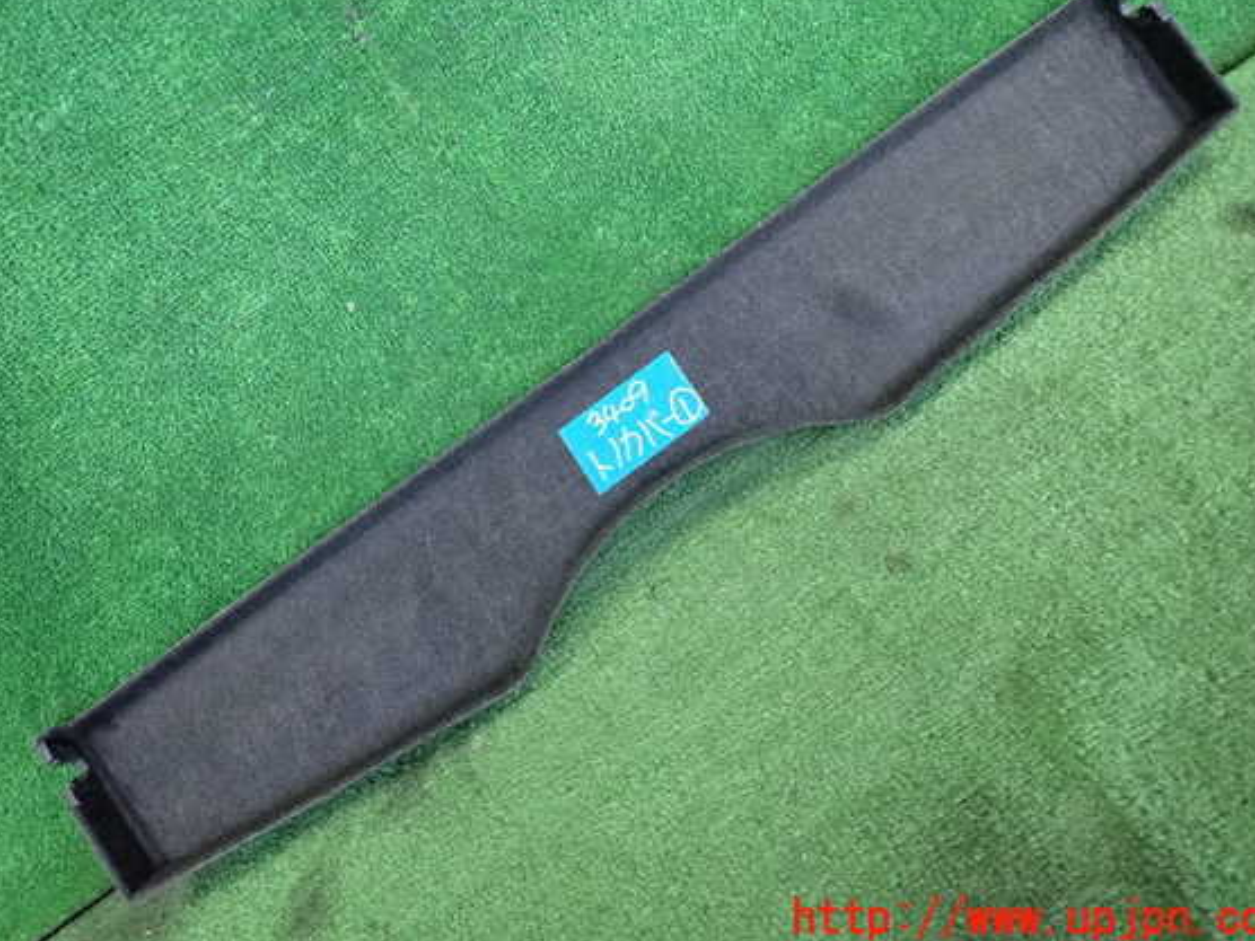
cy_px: 440
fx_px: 979
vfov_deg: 51.3
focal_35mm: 27
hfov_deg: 65.3
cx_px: 625
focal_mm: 4.5
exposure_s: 1/125
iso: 1600
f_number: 2
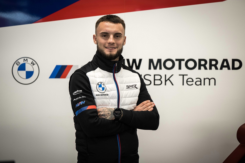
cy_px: 82
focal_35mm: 74
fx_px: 504
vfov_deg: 18.4
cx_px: 122
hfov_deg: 27.3
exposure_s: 1/500
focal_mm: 74
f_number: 2.8
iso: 1250
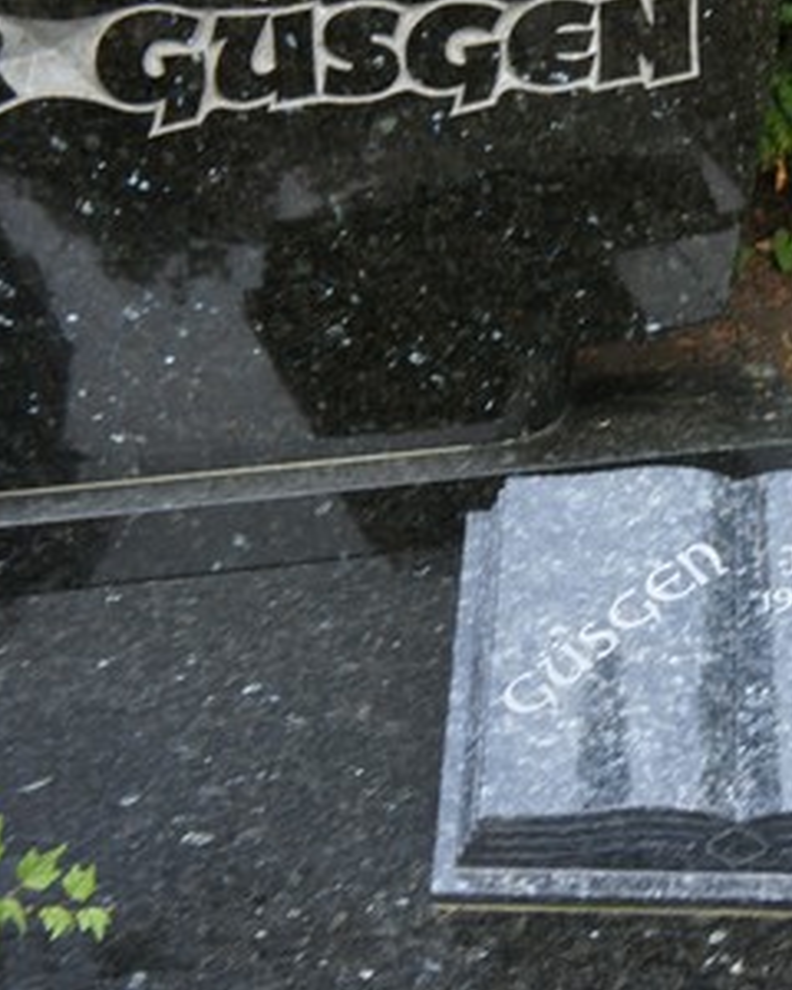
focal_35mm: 80
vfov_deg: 23.9
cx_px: 723
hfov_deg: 18.9
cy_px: 498
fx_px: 2336
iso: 500
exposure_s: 1/250
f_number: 5.6
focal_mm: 37
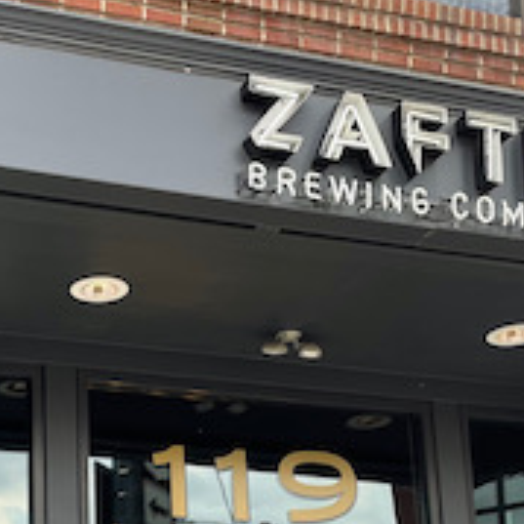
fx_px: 1319
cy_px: 556
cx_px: 88
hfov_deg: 22.1
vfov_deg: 21.5
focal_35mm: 77
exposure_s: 1/233
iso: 32
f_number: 1.6
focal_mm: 4.2
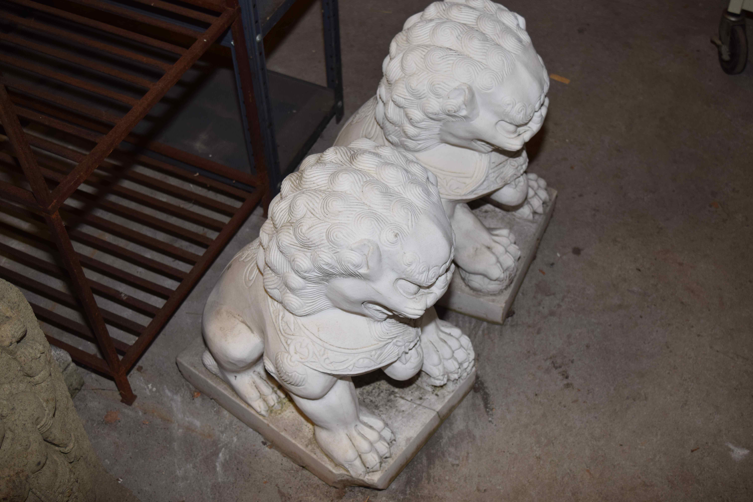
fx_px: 973
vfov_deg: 28.9
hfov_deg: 42.3
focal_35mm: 46
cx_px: 376
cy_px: 251
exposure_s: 1/100
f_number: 4.5
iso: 320
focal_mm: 31
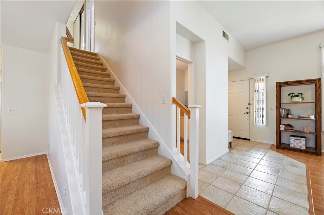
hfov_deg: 104.3
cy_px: 108
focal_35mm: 14
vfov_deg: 81.1
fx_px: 126
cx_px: 162
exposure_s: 1/13
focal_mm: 14
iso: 500
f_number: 10
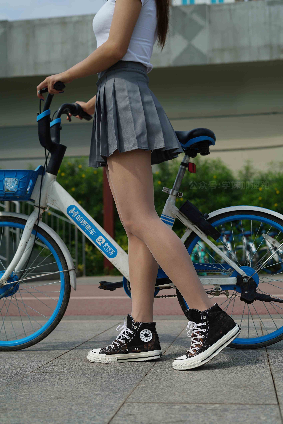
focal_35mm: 50
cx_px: 142
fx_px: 589
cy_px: 212
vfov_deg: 39.6
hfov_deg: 27.0
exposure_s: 1/1250
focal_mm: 50
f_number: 4
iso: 50
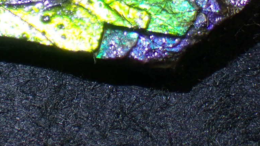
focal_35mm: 166
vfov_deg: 7.2
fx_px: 1144
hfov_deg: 12.9
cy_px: -74
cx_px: 85
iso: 100
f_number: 3.6
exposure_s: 1/250
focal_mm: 11.01
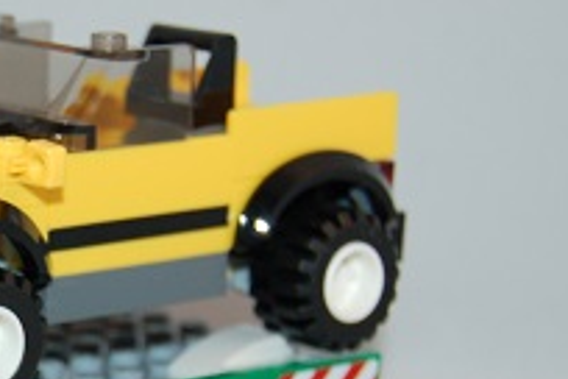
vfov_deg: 9.4
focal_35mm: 146
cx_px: -159
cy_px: 339
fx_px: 2297
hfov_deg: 13.6
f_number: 4.5
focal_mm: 31
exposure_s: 1/200
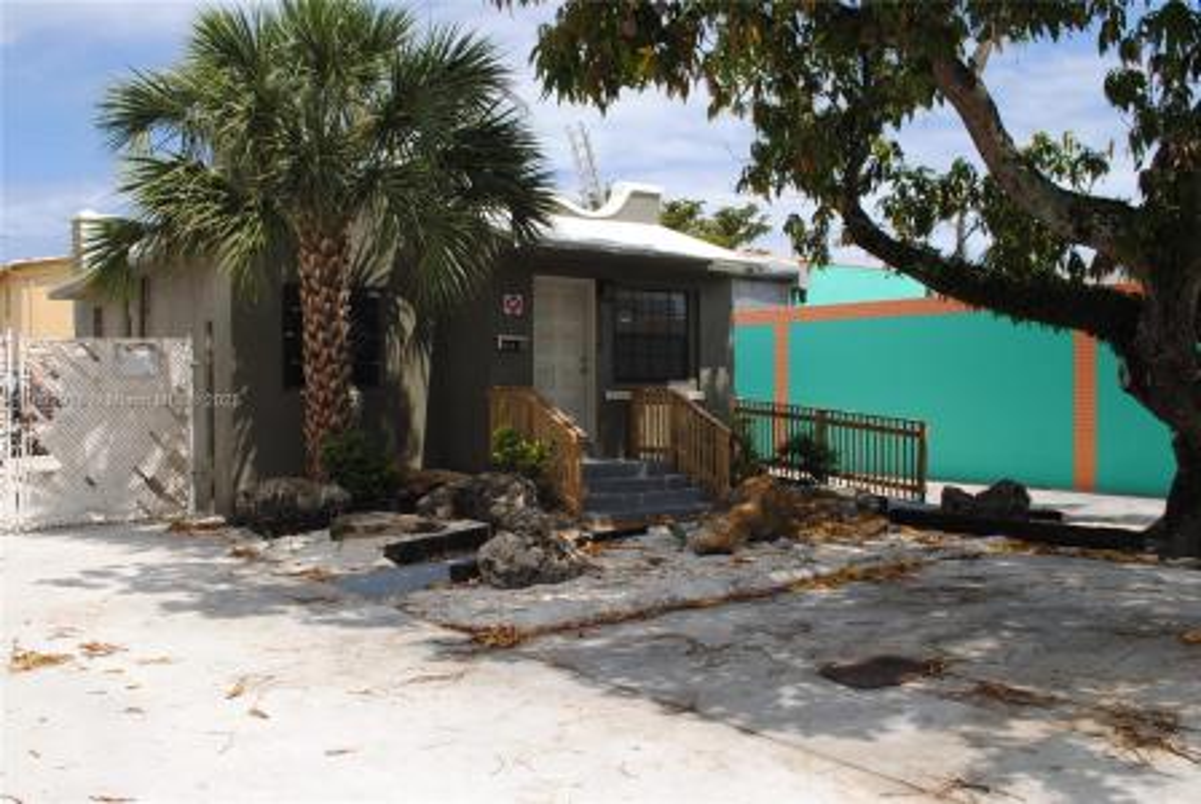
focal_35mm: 33
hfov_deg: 57.2
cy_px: 402
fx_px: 1102
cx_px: 600
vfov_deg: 40.1
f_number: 9
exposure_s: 1/200
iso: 100
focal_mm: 22
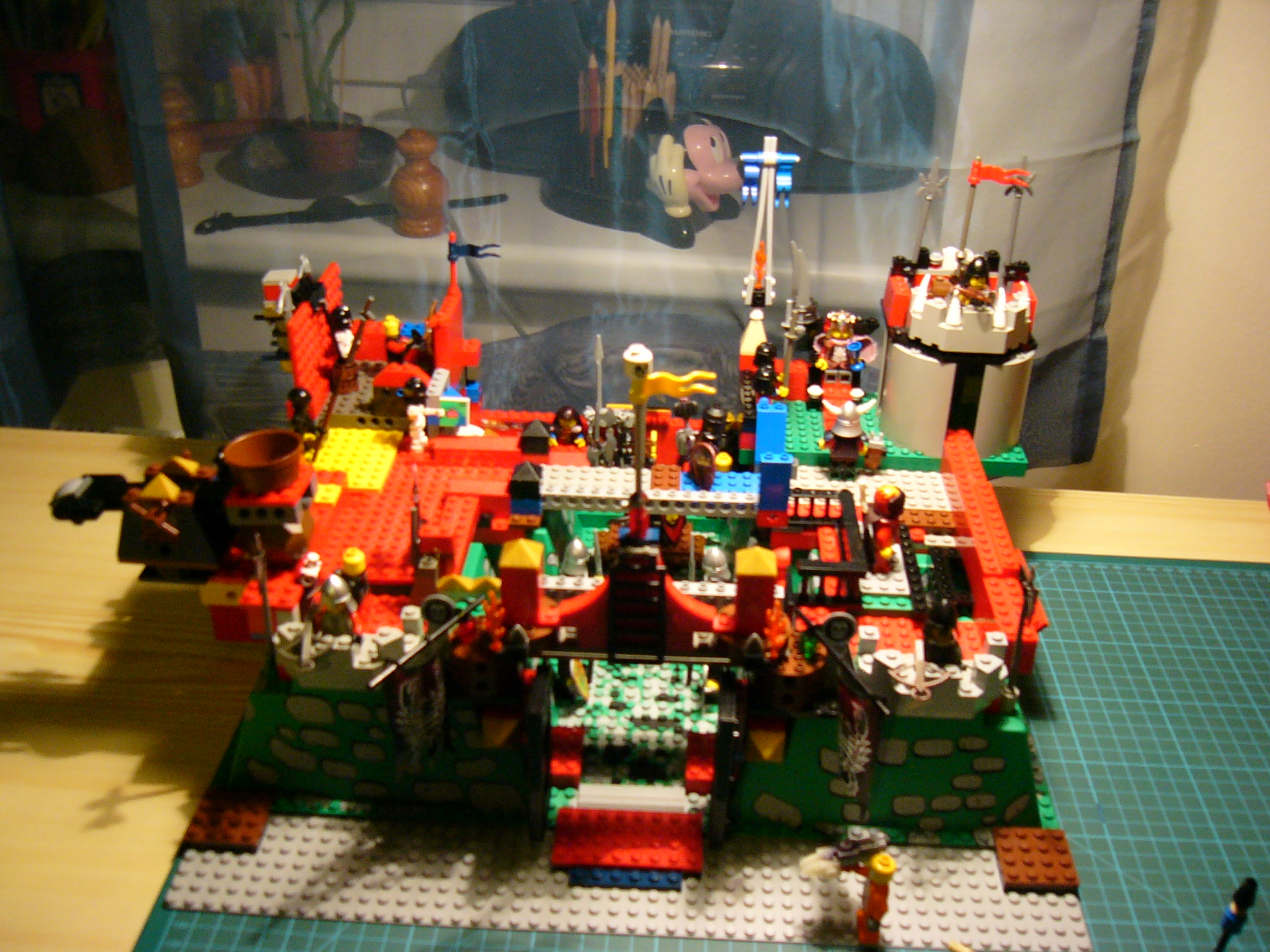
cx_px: 635
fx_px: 1284
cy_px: 476
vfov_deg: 40.7
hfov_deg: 52.6
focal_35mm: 35
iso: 200
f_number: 2.8
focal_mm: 5.8
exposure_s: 1/13
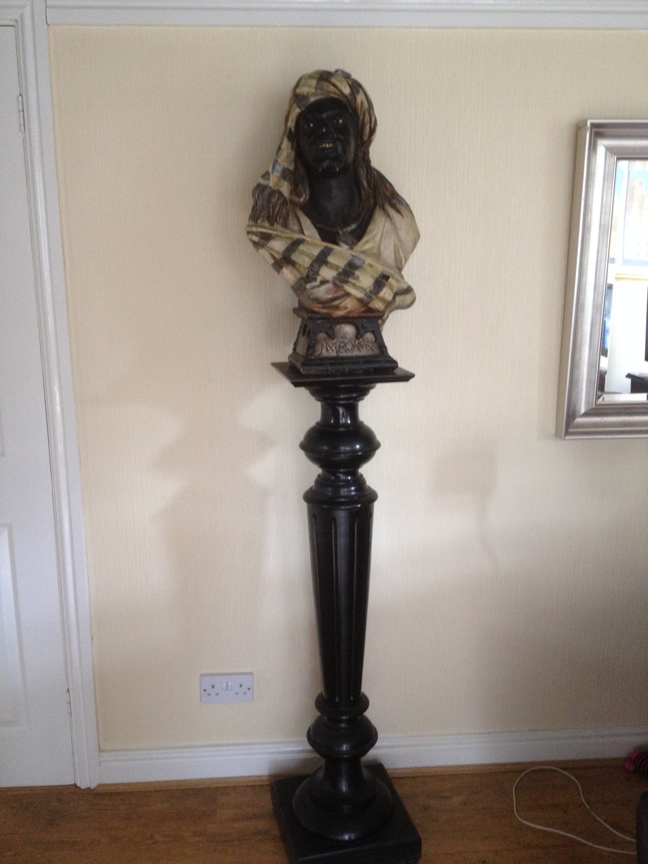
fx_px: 874
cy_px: 432
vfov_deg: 52.6
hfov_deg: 40.7
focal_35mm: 35
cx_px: 324
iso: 250
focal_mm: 4.28
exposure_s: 1/20
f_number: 2.4
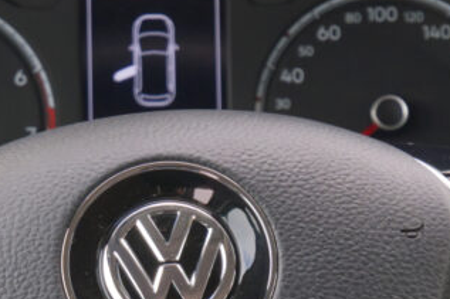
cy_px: 315
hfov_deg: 9.4
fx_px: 2748
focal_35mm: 220
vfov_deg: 6.2
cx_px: 199
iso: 2000
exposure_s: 1/160
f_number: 7.1
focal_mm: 45
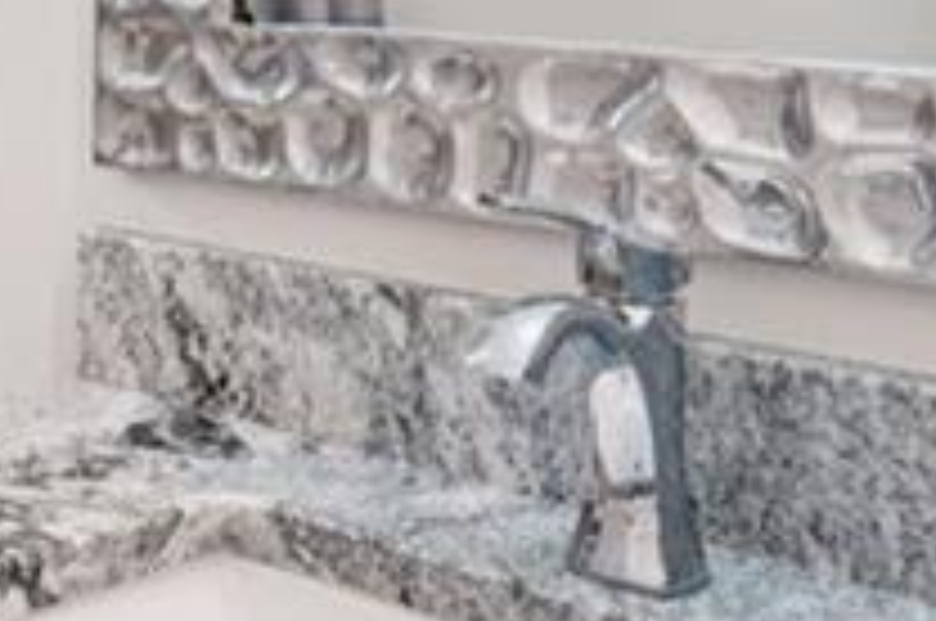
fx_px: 1791
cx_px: -464
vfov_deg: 18.8
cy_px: -92
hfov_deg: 23.5
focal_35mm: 69
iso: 400
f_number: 8
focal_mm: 14
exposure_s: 1/10
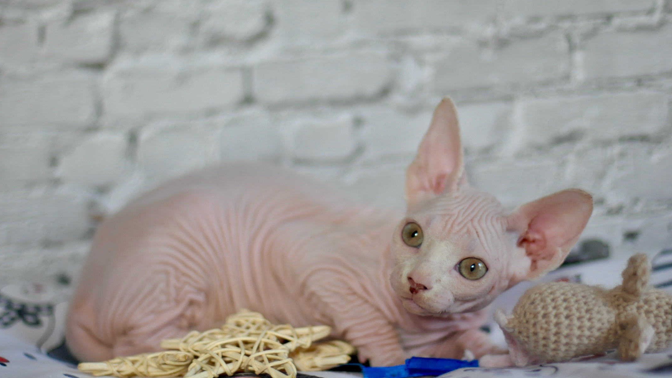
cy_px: 157
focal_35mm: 79
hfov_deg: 26.9
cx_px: 335
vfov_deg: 15.3
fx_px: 1408
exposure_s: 1/1600
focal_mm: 50
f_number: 1.6
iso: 800
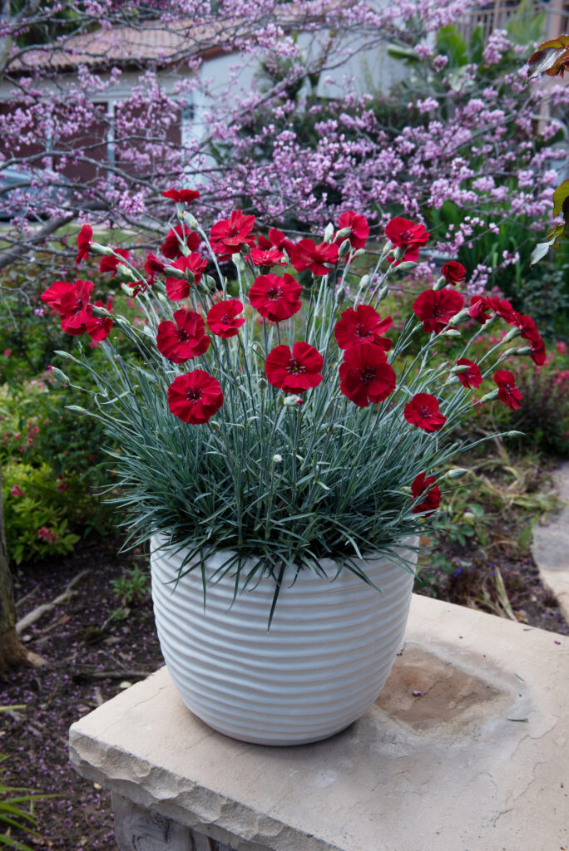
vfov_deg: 46.4
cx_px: 284
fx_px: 994
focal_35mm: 42
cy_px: 426
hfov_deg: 31.9
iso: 100
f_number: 9.5
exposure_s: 1/30
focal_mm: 42
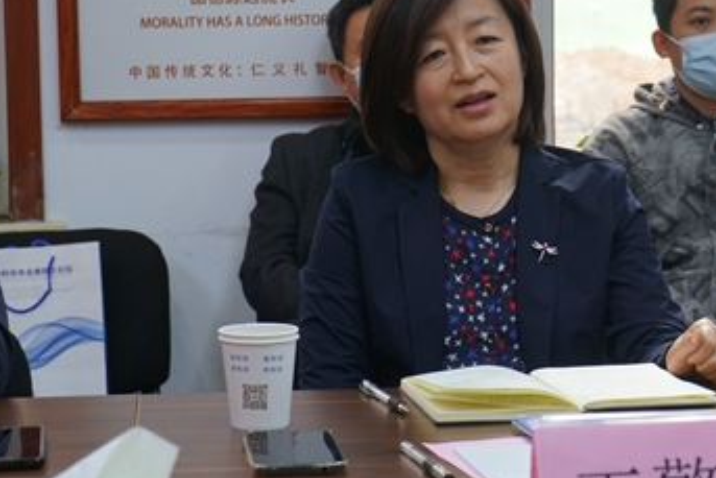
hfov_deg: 20.0
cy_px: 233
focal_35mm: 102
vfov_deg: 13.4
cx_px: 463
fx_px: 2029
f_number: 9
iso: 1600
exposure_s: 1/80
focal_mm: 70
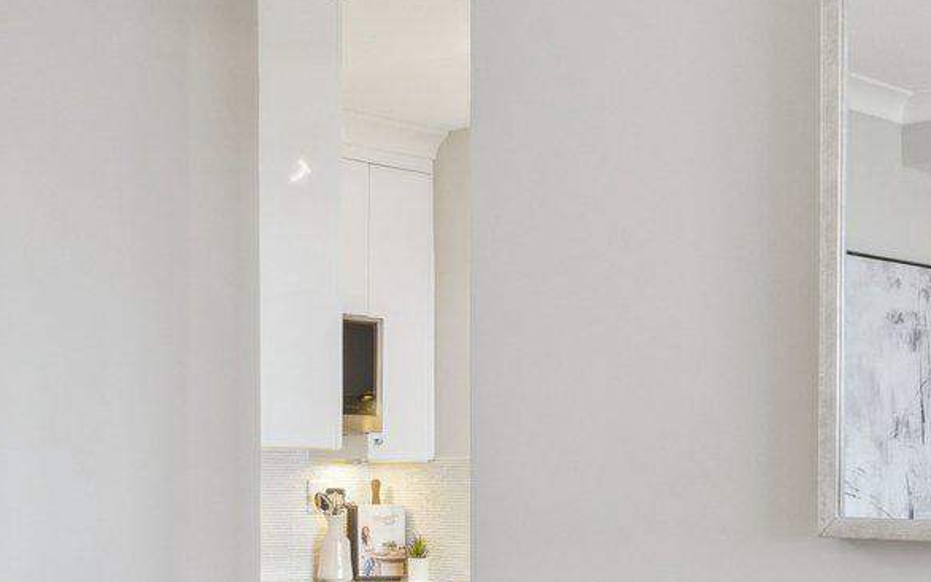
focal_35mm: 59
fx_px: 1491
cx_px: 275
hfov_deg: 34.2
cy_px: 467
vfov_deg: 21.8
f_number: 7.1
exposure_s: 1/8
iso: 200
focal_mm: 11
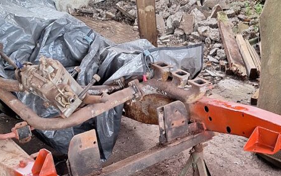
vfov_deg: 22.6
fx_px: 421
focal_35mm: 55
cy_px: 178
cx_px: 214
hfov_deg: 36.0
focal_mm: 5.54
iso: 100
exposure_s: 1/50
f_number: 1.8
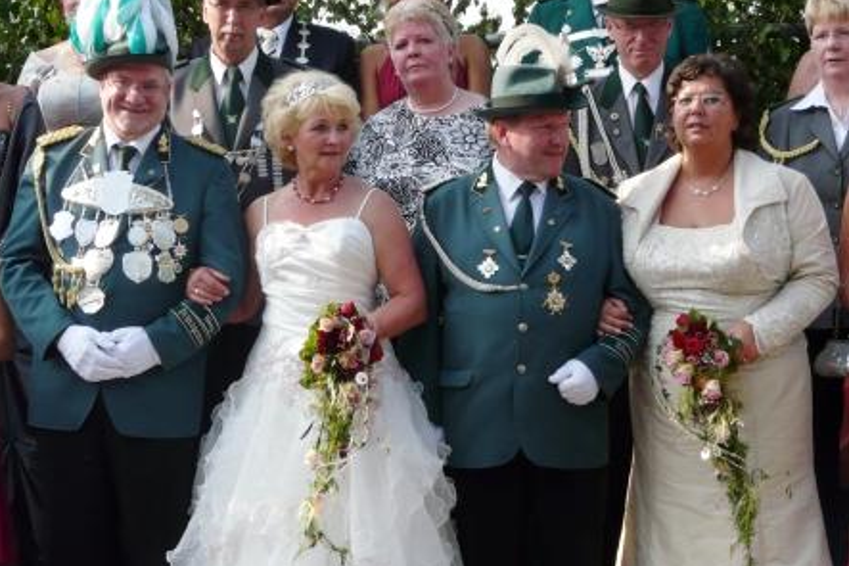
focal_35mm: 101
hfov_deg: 20.2
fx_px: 2381
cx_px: 422
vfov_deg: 13.5
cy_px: 253
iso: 100
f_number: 5
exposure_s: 1/200
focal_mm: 15.8
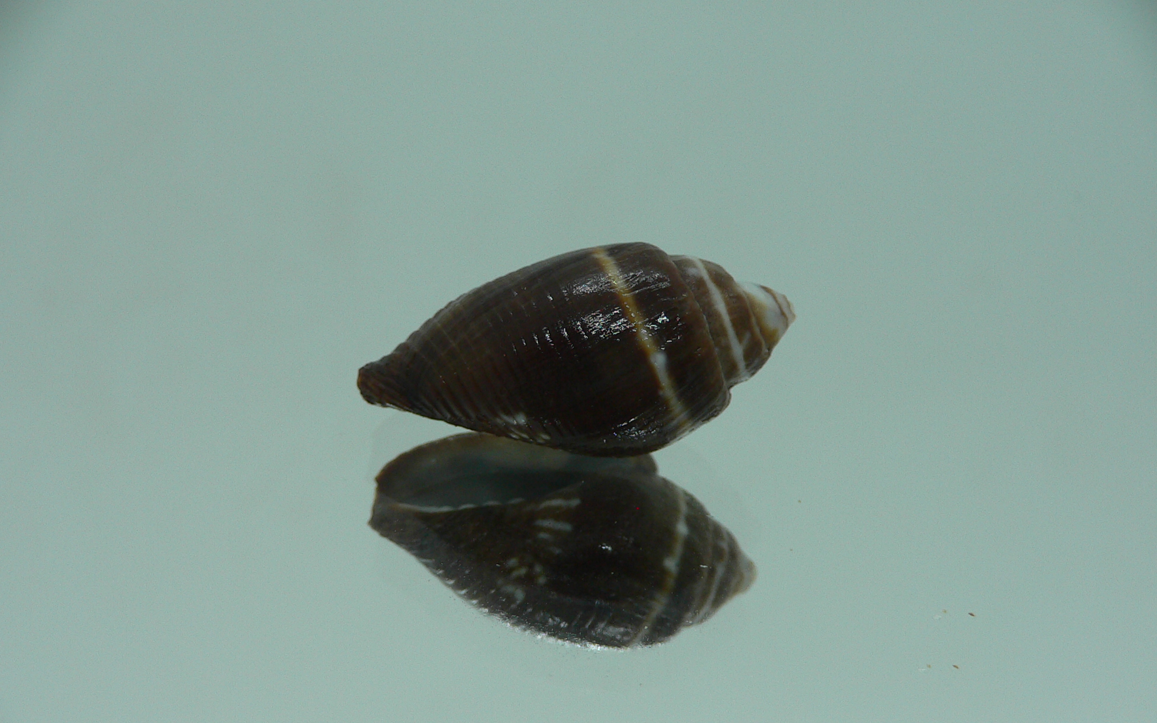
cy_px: 421
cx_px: 571
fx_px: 1198
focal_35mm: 38
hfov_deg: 51.5
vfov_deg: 33.5
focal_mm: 4.6
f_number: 2.8
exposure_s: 1/60
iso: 80
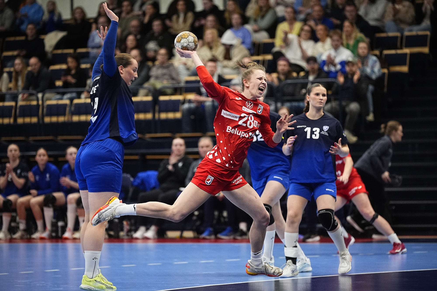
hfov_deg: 12.3
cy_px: 146
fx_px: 2027
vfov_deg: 8.2
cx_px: 218
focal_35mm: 167
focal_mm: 167
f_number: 2.8
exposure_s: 1/1250
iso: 5000
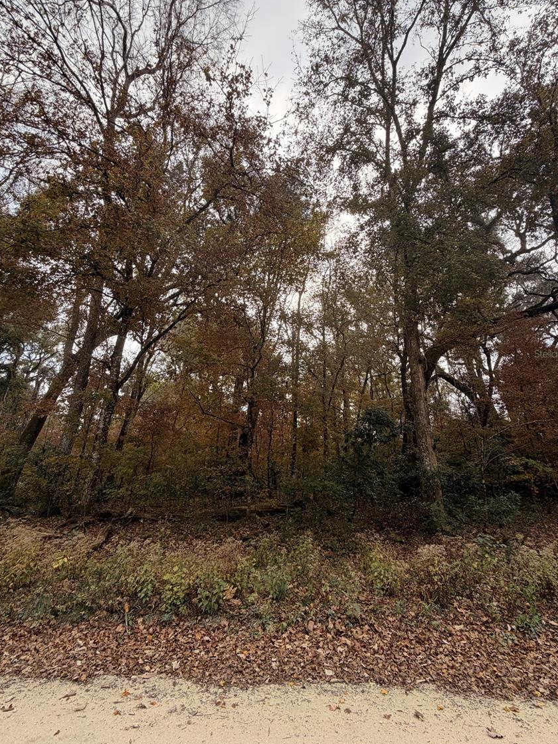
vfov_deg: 98.1
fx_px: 322
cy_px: 353
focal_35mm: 15
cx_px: 282
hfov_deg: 81.7
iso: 40
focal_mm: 2.22
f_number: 2.2
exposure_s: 1/559
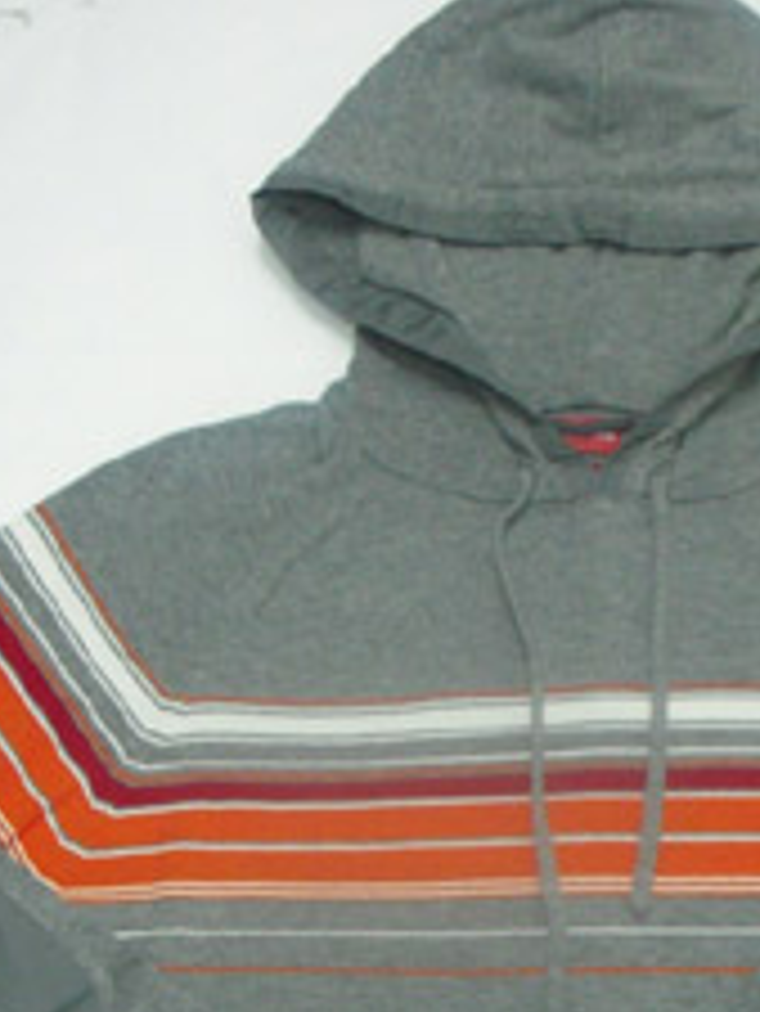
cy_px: 967
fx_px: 2369
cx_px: 531
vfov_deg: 23.3
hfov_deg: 18.2
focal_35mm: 81
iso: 400
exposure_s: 1/50
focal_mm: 6.3
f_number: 3.3
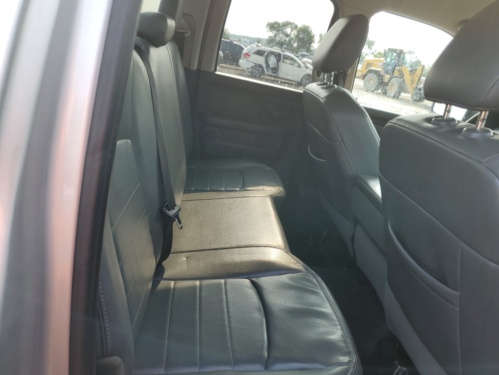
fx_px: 375
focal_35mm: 26
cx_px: 250
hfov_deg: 67.3
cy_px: 188
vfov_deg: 53.1
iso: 50
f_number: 1.5
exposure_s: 1/400
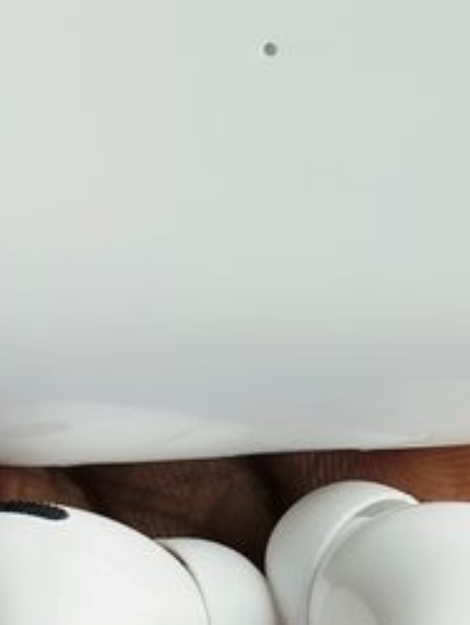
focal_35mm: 154
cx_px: 364
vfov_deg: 12.8
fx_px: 2786
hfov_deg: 9.6
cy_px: 417
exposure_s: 1/101
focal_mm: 6.86
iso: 64
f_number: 1.78
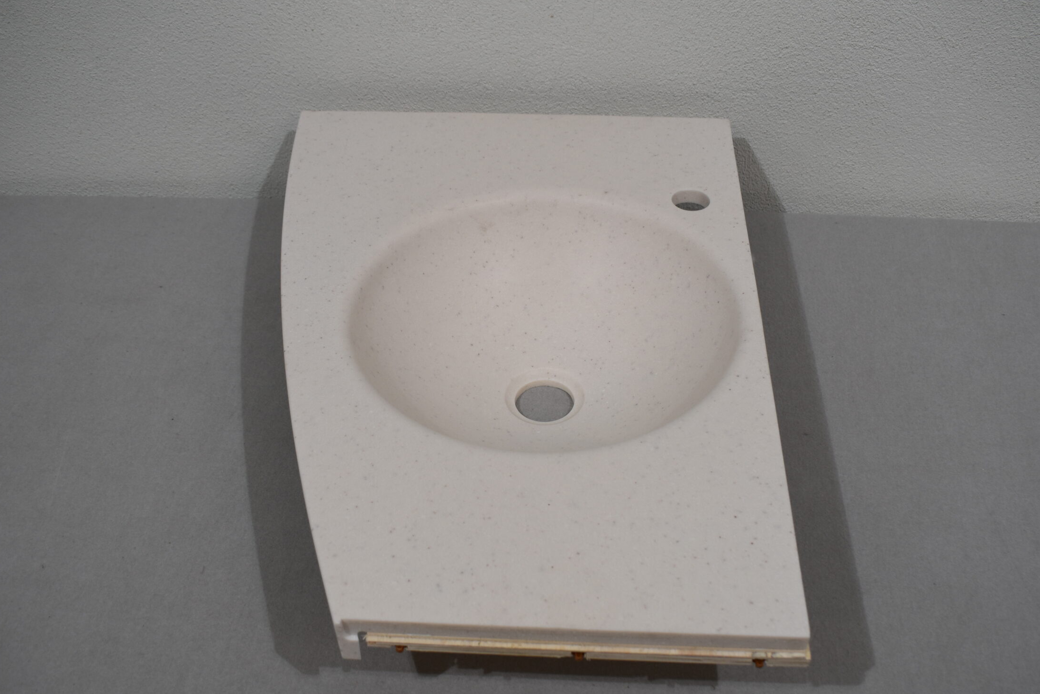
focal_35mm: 35
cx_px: 540
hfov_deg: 54.4
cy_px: 373
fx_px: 1011
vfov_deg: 37.8
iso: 250
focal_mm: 20
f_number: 5.6
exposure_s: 1/125
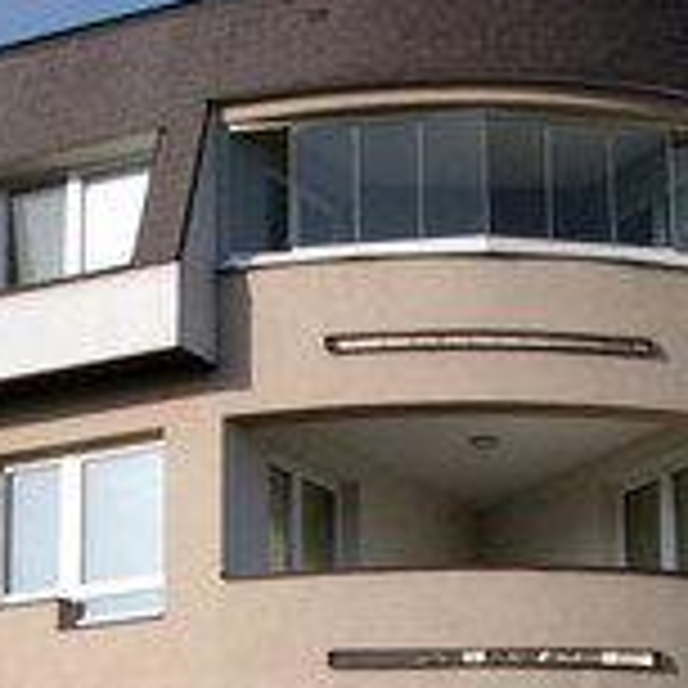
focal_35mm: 117
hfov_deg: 14.9
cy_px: 776
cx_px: 490
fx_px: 2631
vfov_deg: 14.5
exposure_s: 1/1000
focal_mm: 7.6
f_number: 5
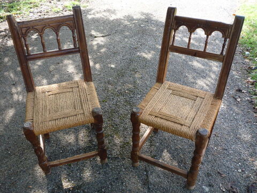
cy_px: 96
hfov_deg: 60.0
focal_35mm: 30
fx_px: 223
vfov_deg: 46.8
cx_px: 128
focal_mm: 5.2
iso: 100
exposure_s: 1/60
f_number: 3.3
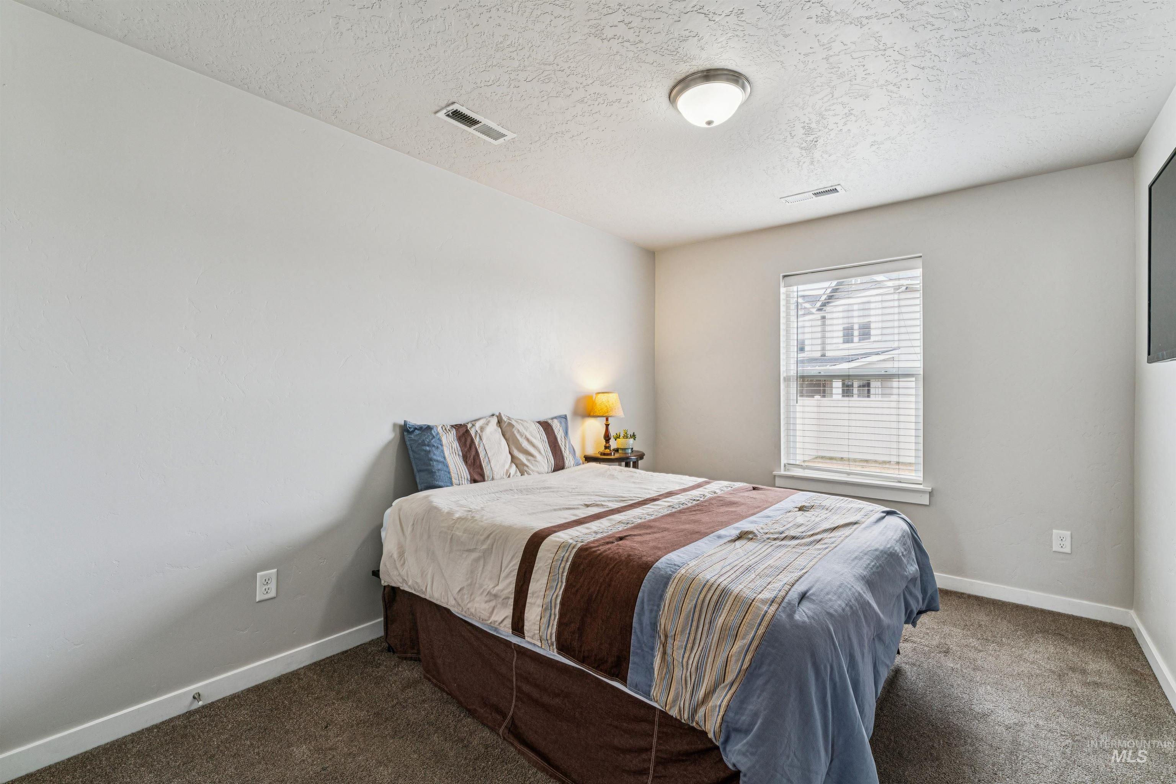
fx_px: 516
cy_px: 392
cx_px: 588
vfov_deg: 74.4
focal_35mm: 16
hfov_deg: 97.5
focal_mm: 15.8
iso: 400
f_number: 13
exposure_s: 1/8
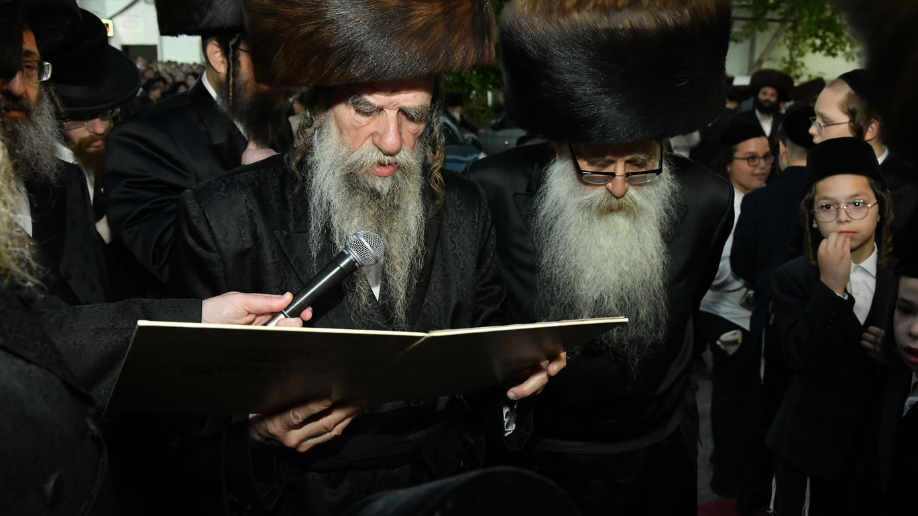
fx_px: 730
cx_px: 467
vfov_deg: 38.8
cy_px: 205
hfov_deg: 64.3
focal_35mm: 30
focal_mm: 28
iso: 3200
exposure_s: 1/250
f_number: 5.6
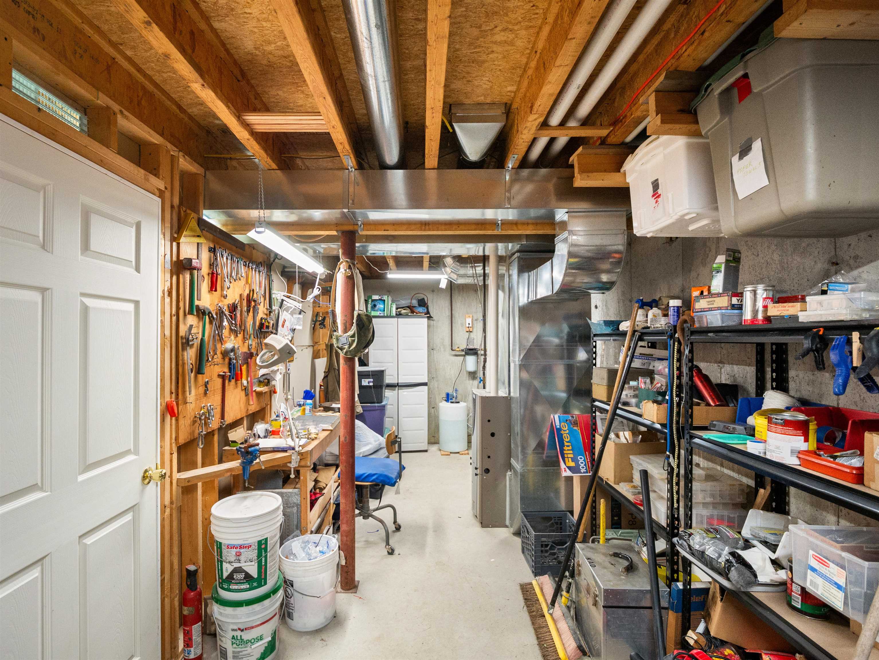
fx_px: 406
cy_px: 330
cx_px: 440
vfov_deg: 78.2
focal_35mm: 16
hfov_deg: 94.5
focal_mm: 8
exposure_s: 1/60
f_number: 2.8
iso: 1250
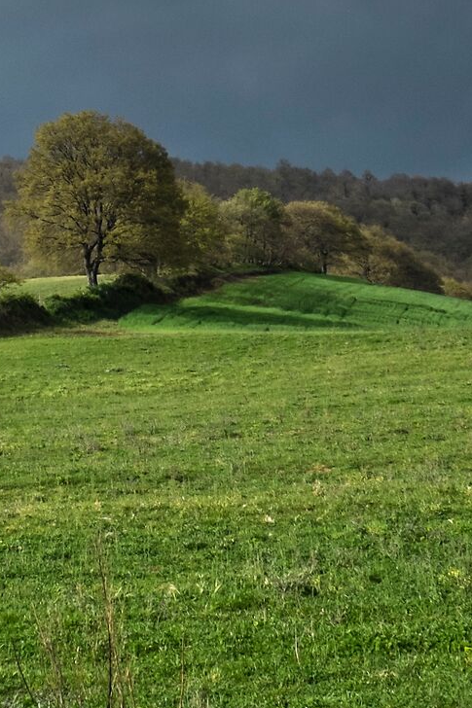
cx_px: 87
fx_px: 1751
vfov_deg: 22.6
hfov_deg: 15.2
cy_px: 138
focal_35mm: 89
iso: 400
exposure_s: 1/90
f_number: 11
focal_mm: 18.2
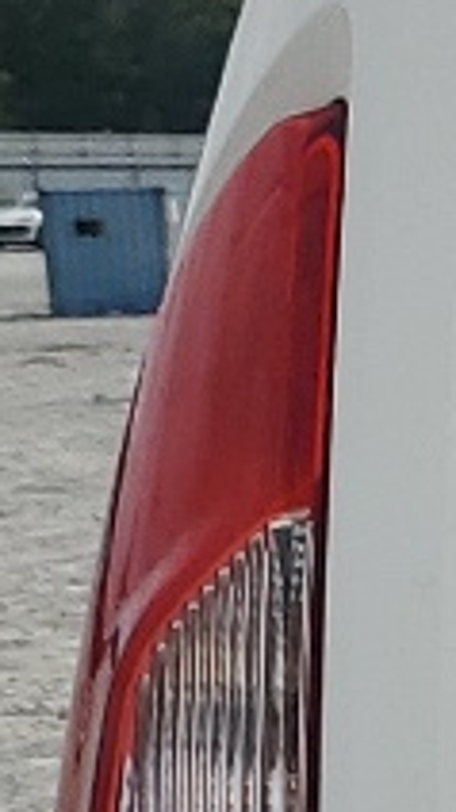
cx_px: 2188
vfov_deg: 9.7
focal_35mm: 214
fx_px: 4607
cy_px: 1260
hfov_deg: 4.8
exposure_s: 1/5000
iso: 50
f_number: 1.5
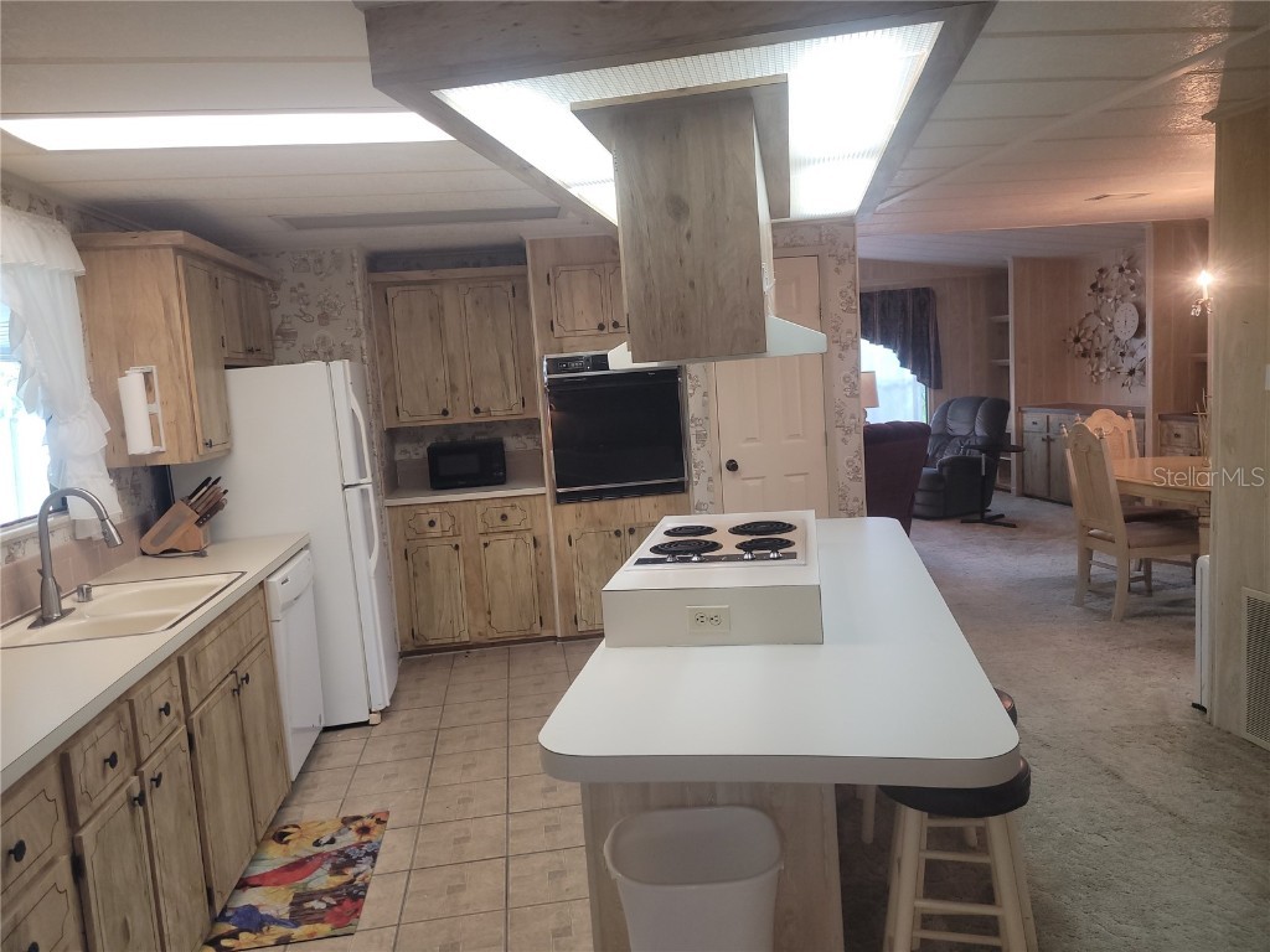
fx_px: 954
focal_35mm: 26
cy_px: 476
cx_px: 635
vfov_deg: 53.1
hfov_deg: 67.3
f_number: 1.8
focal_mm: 5.4
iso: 100
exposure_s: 1/40
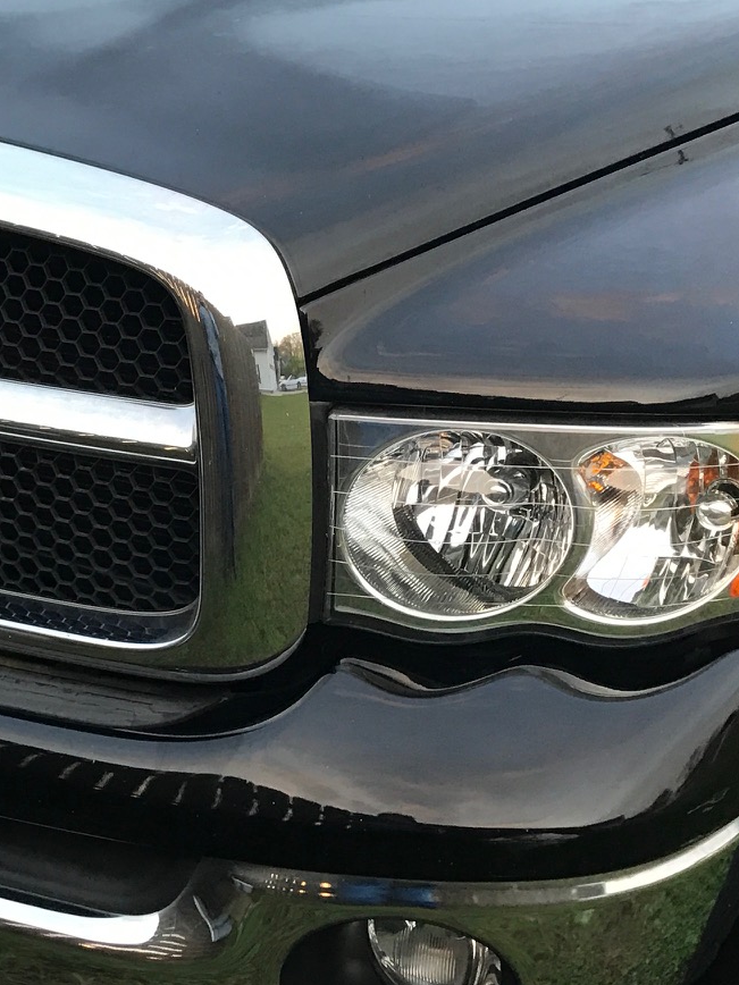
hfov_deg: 22.3
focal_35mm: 65
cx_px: 157
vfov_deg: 29.7
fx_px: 1850
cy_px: 377
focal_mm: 3.99
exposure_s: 1/30
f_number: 1.8
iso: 32
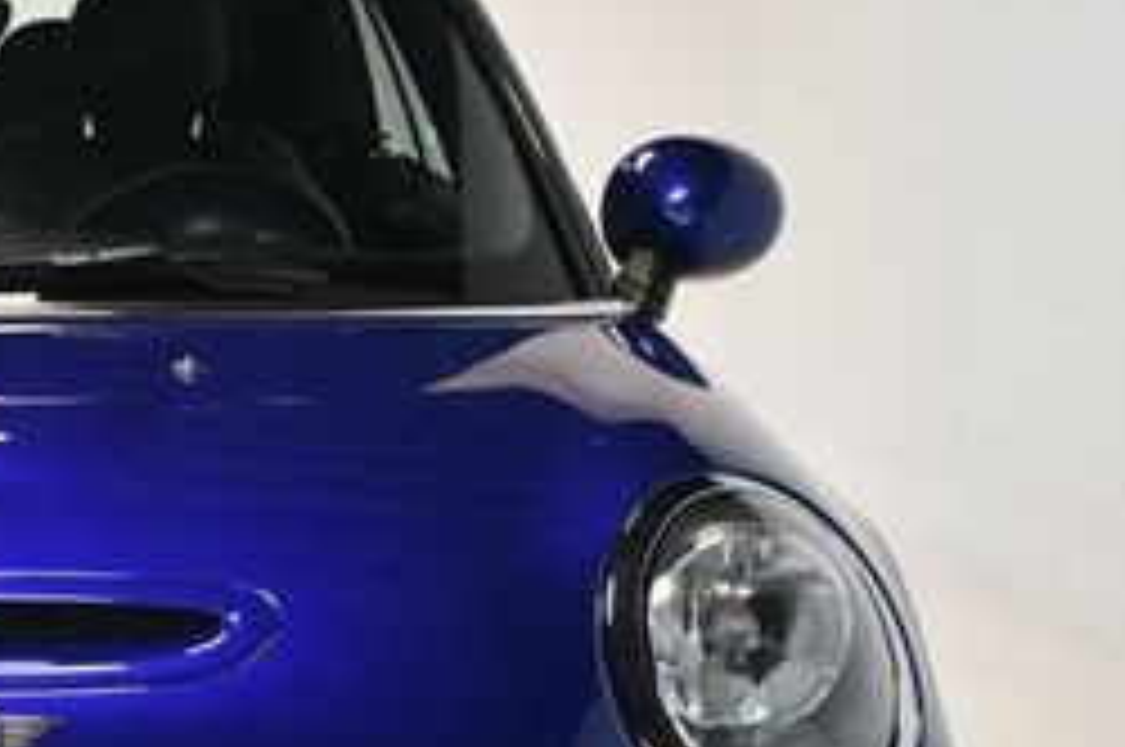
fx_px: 3839
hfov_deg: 16.3
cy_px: 720
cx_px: -68
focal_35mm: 123
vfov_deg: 11.0
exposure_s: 1/125
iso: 2000
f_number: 4
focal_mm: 32
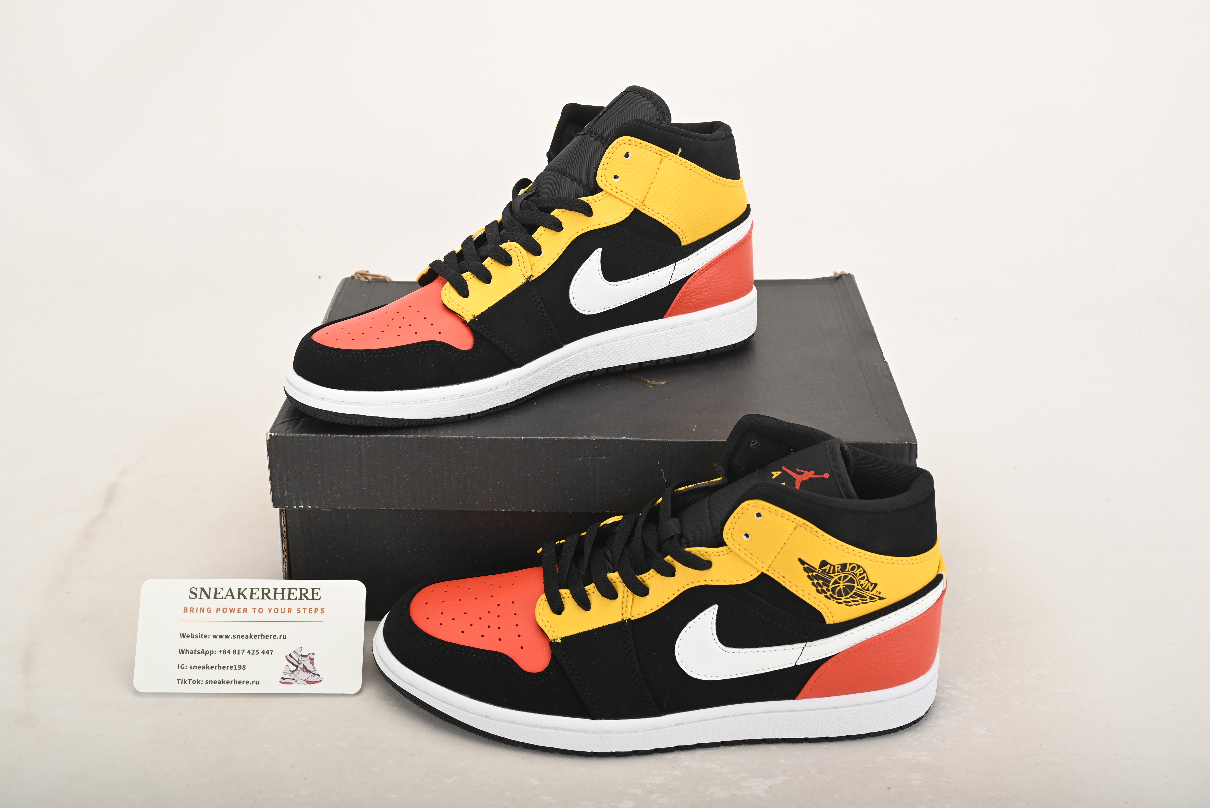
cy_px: 404
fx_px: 1446
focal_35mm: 43
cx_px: 605
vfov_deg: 31.2
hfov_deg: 45.4
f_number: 11
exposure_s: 1/200
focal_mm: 43
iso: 100
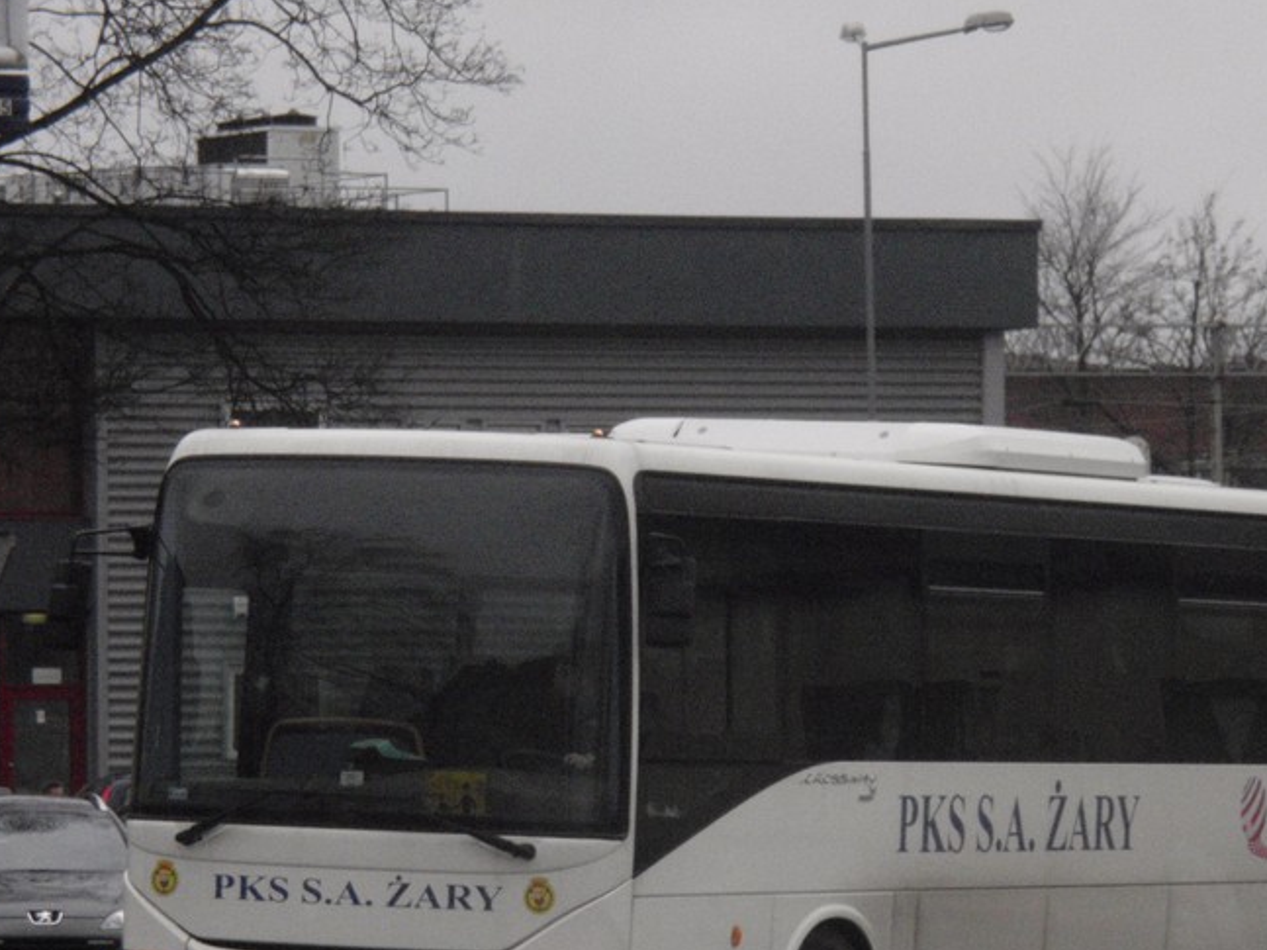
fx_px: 8966
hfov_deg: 8.1
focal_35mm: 245
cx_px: 856
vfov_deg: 6.1
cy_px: 589
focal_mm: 31.58
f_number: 5.7
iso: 800
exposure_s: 1/500
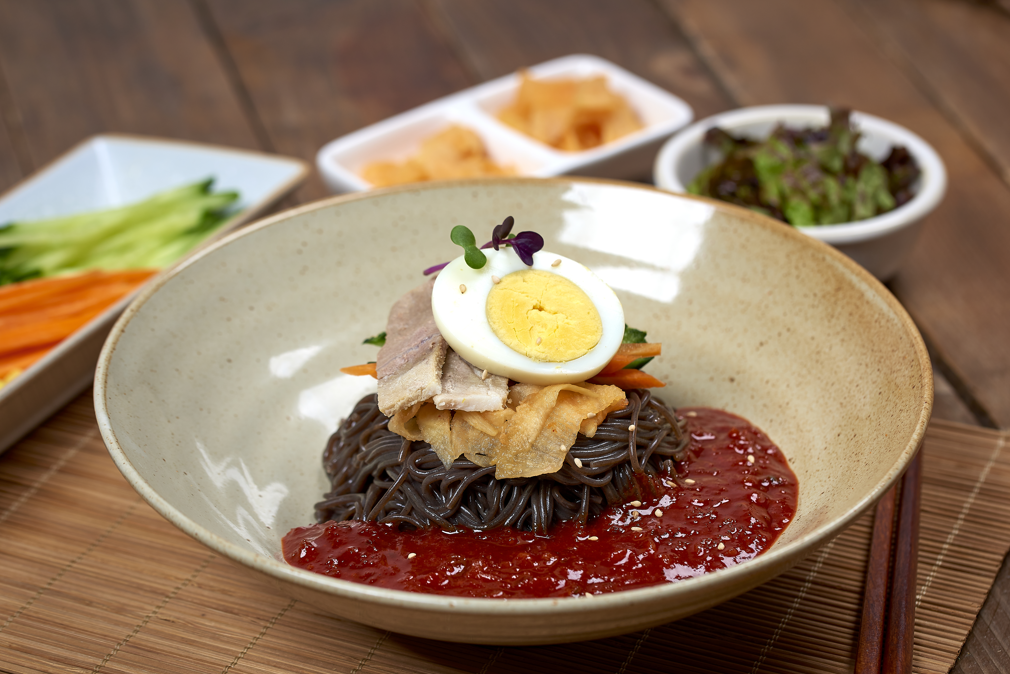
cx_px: 540
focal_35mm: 97
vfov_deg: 14.1
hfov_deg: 21.0
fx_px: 2722
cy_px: 355
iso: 125
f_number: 5.6
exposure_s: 1/160
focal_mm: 90
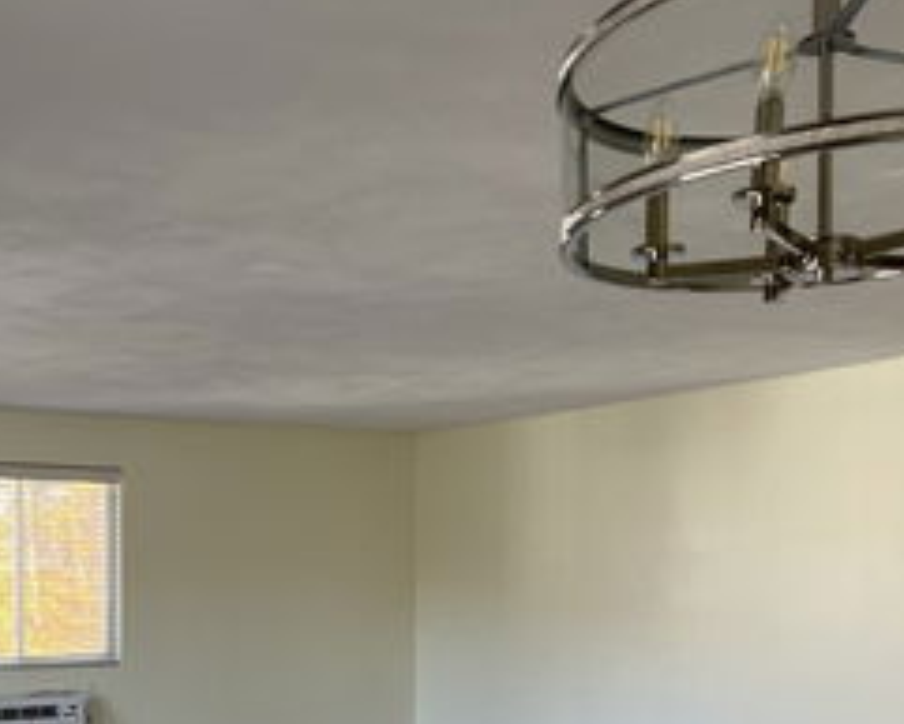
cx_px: 231
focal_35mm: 45
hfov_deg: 40.0
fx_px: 1204
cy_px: 581
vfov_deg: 32.5
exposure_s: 1/120
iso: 125
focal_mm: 5.7
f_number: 1.5
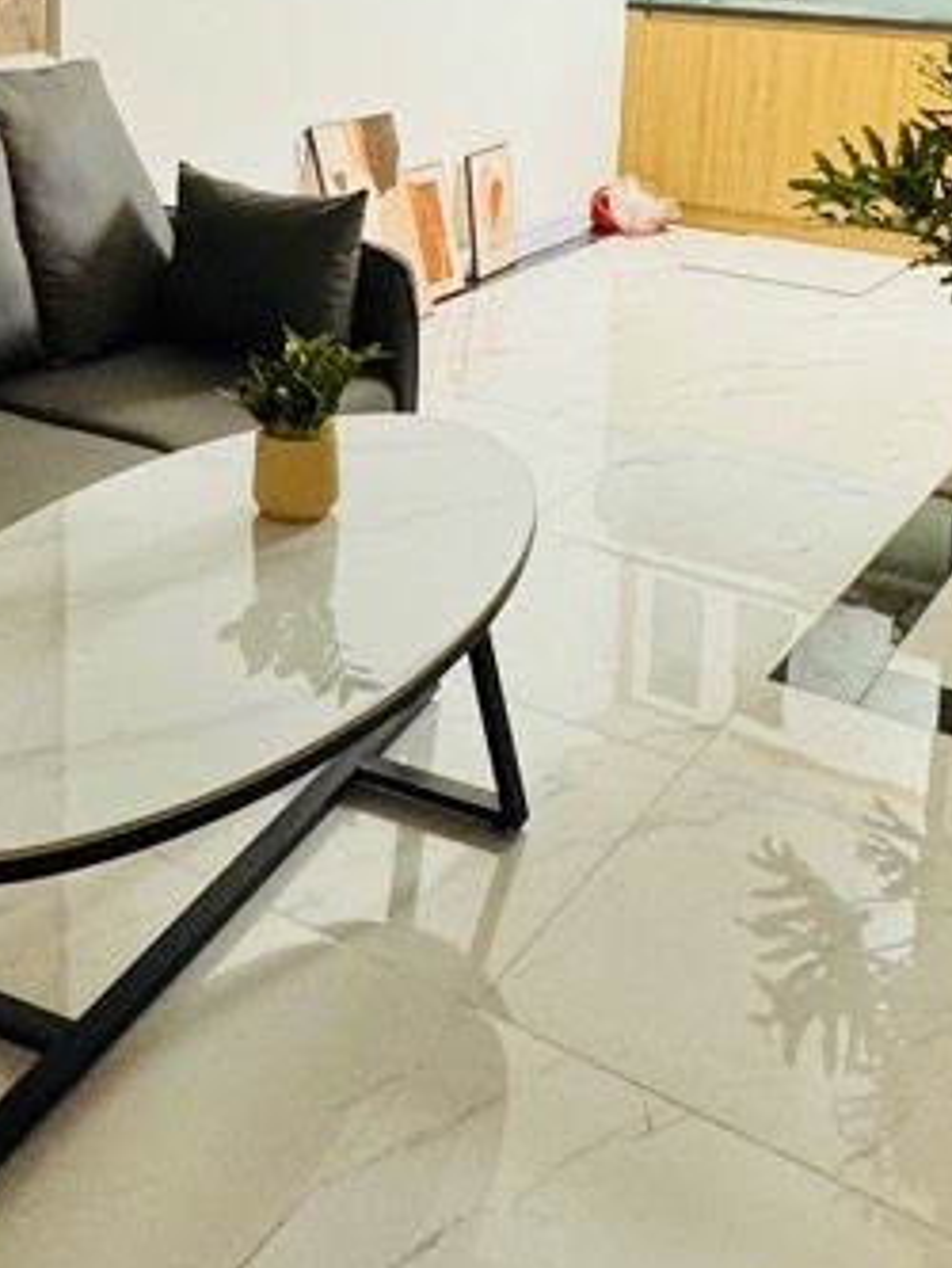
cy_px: 156
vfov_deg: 40.9
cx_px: 381
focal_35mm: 43
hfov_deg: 33.5
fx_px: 1576
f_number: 2.2
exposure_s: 1/100
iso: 160
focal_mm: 2.22
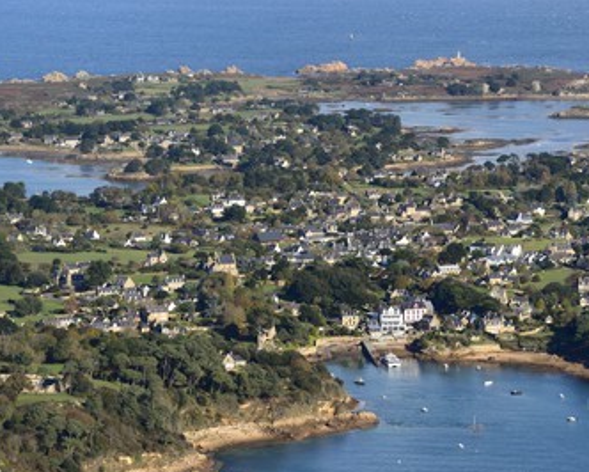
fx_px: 3209
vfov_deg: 8.4
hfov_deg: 10.5
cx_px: 280
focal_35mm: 184
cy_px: 247
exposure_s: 1/1000
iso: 800
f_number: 13
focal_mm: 155
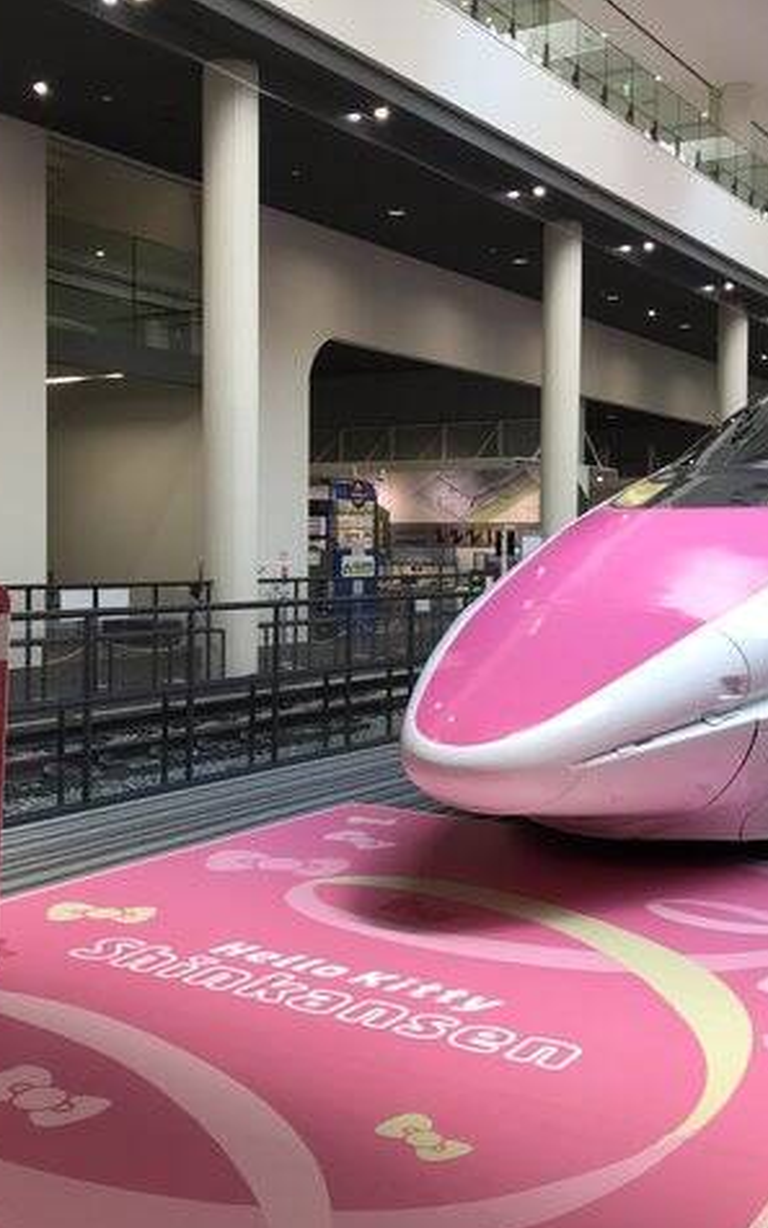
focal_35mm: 40
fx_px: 1339
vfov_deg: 49.3
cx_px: 375
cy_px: 618
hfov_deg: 32.0
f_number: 1.8
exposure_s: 1/60
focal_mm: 3.99
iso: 25
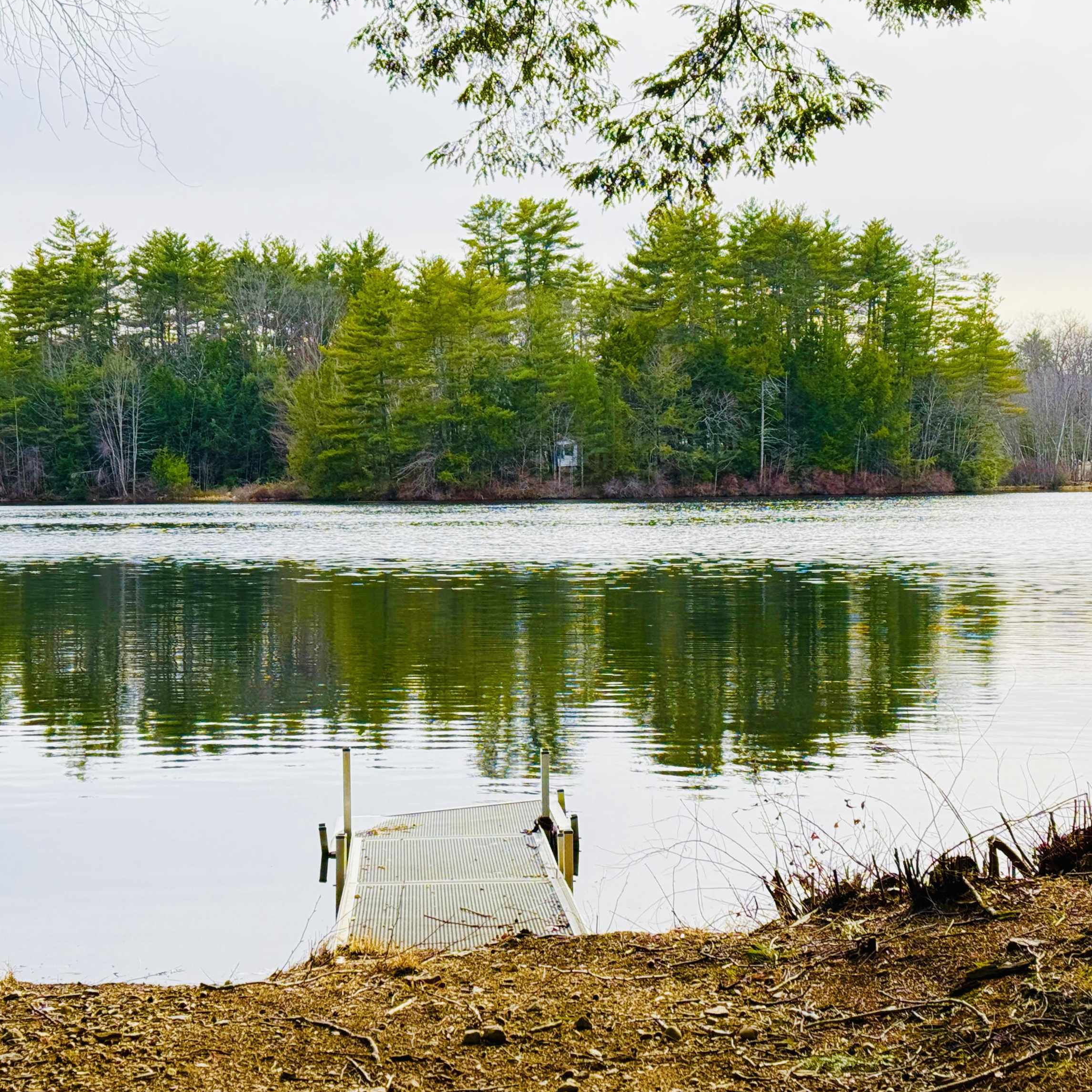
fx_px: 2034
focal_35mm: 57
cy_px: 543
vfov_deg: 30.0
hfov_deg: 30.0
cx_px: 580
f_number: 1.78
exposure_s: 1/1027
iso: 80
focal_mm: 6.76
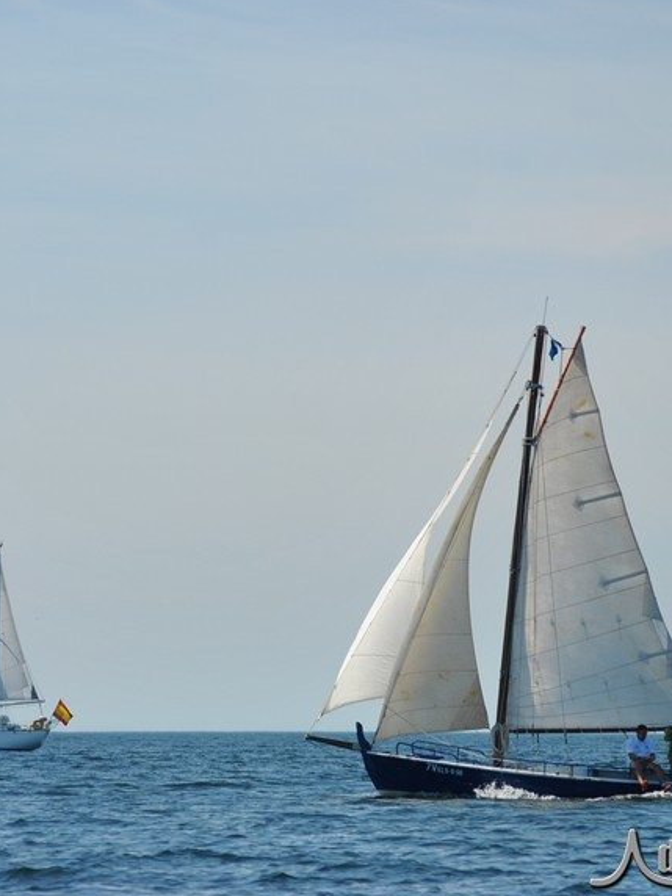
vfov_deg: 8.0
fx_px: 6445
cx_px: 196
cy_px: 439
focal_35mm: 249
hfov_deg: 6.0
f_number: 6.3
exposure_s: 1/640
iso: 100
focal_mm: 110
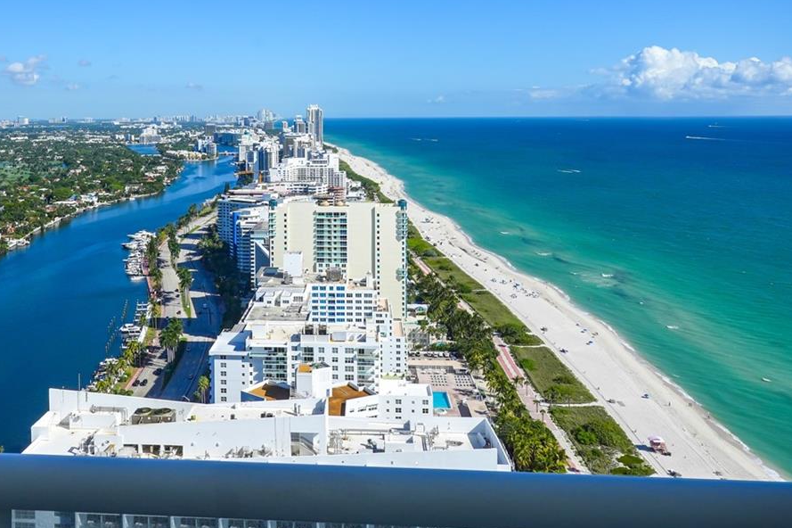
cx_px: 319
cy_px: 136
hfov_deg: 52.8
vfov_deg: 36.1
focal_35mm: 36
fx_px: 792
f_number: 10
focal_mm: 20
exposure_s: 1/1250
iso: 250
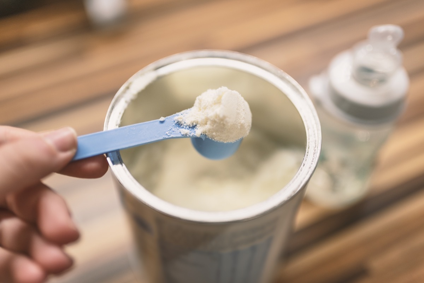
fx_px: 412
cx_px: 212
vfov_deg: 37.9
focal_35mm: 35
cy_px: 142
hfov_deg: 54.4
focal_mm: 35
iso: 320
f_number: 1.8
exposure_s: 1/200
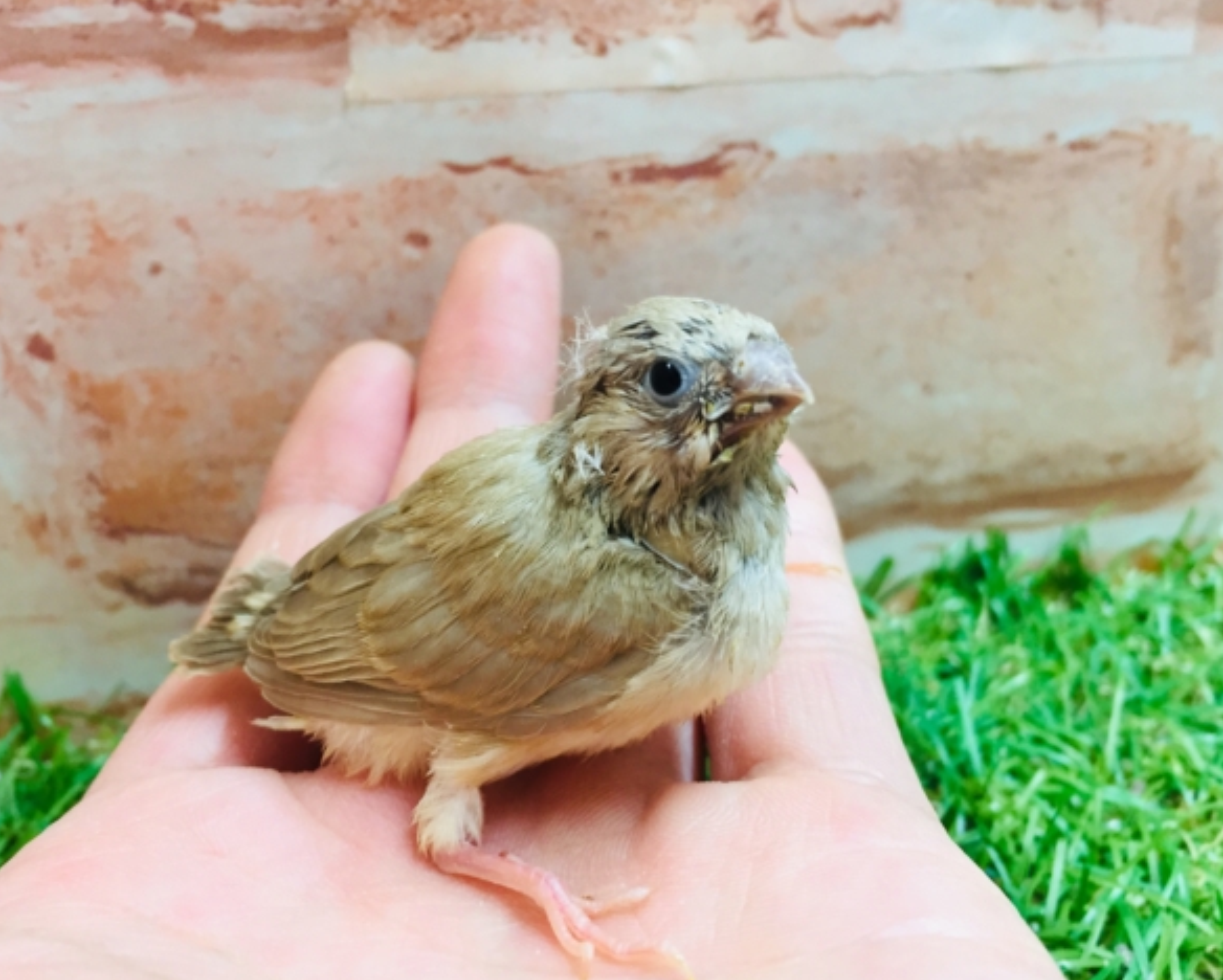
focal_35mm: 31
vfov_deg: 47.2
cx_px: 597
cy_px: 496
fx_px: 1123
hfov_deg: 57.1
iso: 80
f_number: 2.2
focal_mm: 4.15
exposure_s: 1/30
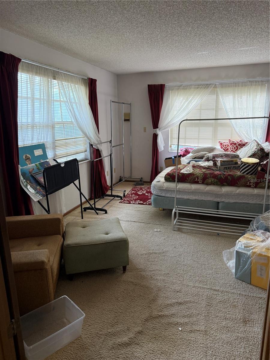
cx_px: 135
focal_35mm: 24
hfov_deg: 56.8
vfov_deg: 71.6
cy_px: 180
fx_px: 250
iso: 200
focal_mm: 6.76
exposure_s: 1/120
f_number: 1.78
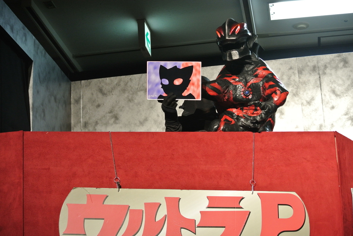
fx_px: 795
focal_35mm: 81
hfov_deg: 25.0
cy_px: 118
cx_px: 176
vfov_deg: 16.9
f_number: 3.8
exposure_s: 1/60
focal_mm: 30
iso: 400
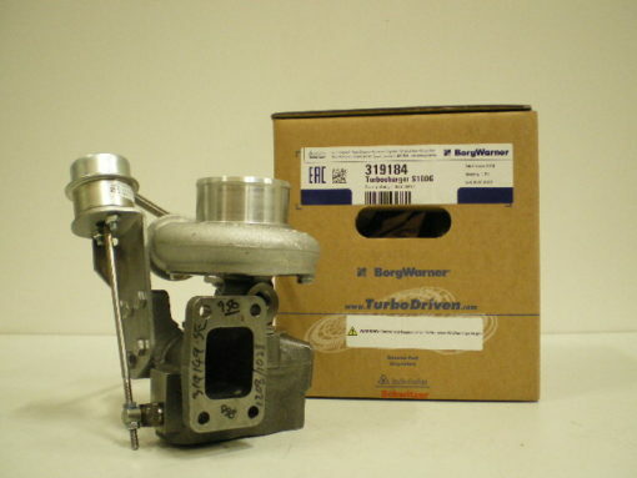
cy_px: 239
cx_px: 318
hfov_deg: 49.0
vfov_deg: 37.8
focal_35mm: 38
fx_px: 700
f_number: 3.1
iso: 400
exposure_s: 1/8
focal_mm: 6.3
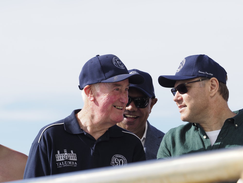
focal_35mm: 300
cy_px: 92
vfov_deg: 5.0
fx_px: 2106
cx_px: 122
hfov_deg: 6.6
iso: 200
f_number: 8
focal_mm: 150
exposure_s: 1/320
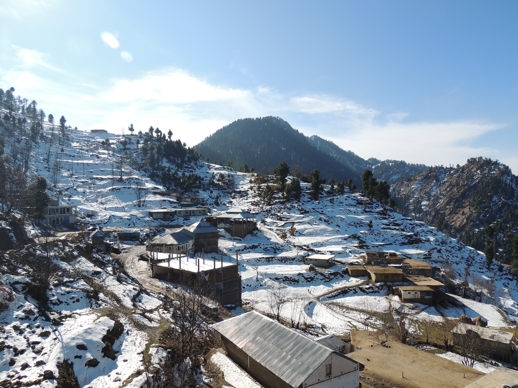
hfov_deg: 71.6
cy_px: 194
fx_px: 359
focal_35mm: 24
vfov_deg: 56.8
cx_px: 259
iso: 100
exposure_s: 1/1250
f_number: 3.3
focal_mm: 4.3
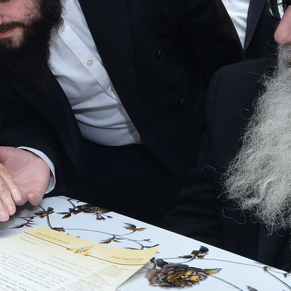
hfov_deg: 25.2
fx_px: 599
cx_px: -34
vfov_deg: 26.5
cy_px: 33
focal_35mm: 63
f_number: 5.6
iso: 400
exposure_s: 1/125
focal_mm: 24
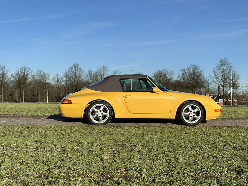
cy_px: 93
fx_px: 394
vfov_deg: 26.5
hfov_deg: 34.9
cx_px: 137
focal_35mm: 55
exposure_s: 1/8929
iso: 80
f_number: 1.78
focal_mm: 6.86
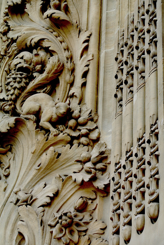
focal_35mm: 88
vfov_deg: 23.1
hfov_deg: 15.6
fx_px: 600
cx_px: 82
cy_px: 125
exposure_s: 1/200
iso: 100
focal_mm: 30
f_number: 5.6
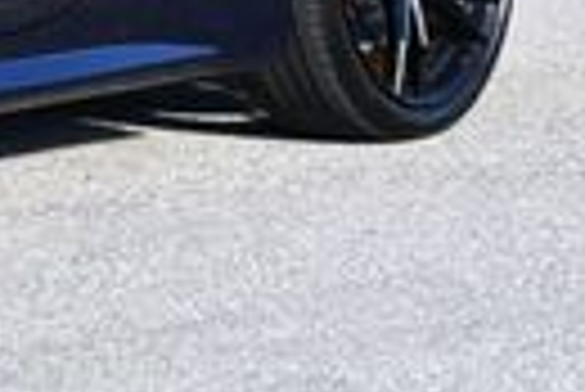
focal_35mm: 276
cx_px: -702
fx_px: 4490
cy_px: -478
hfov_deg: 7.1
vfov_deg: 4.9
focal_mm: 28
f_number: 7.1
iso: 200
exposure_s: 1/250
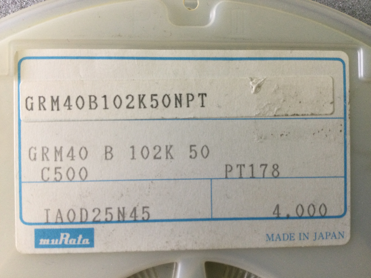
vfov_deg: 45.4
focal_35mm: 31
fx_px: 332
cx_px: 186
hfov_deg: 58.4
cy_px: 139
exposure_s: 1/33
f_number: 2.4
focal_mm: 3.3
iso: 80
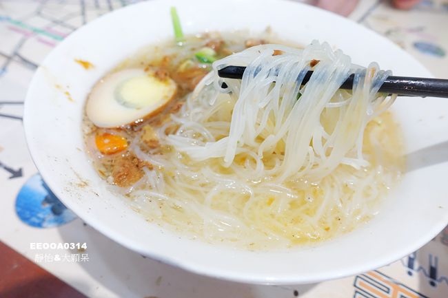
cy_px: 149
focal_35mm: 24
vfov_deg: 53.1
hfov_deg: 73.8
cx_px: 224
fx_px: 299
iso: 800
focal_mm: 8.8
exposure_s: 1/40
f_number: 3.5
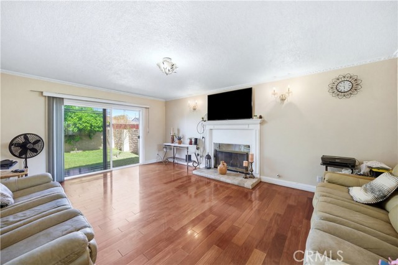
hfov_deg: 108.4
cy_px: 132
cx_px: 199
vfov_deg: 85.4
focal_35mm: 13
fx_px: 144
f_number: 5
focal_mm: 13
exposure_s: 1/800
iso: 1000
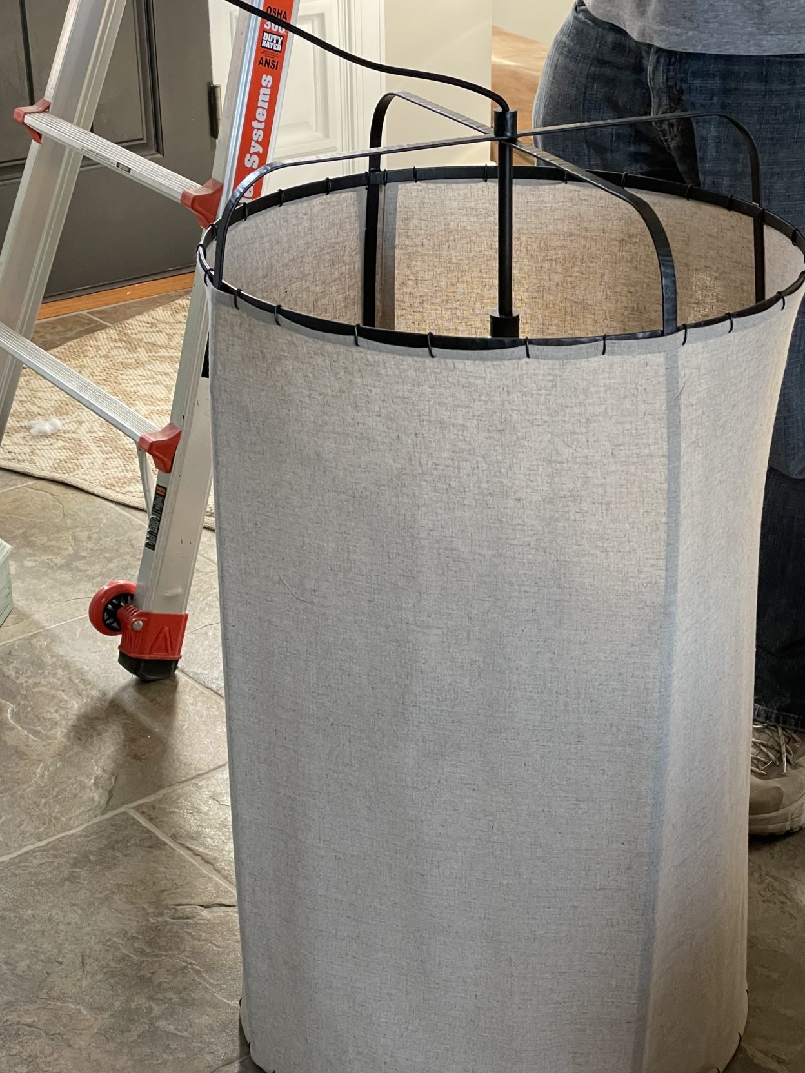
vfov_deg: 30.2
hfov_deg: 22.9
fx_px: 1984
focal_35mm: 64
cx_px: 468
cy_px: 633
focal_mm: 6
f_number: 2
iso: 200
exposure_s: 1/61
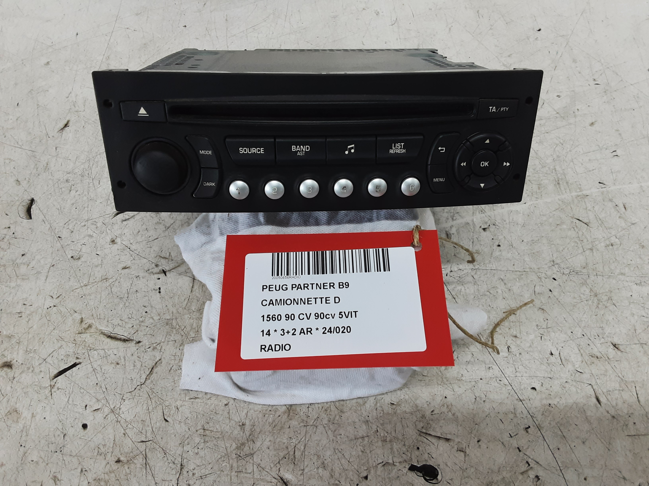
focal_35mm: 27
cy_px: 243
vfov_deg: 51.4
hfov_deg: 65.3
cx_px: 324
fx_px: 506
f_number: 1.9
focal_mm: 2.91
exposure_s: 1/50
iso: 100
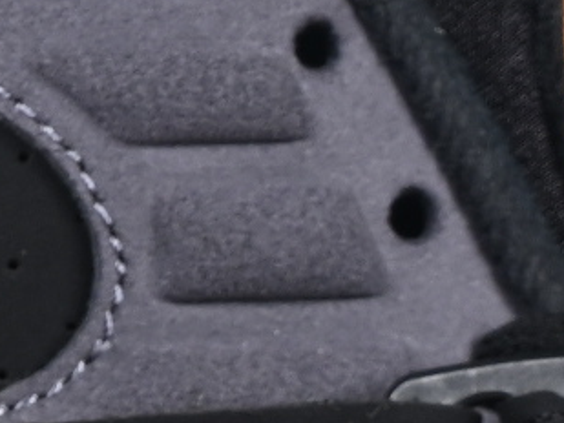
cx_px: 732
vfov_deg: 2.3
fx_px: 10578
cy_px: 983
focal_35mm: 649
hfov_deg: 3.0
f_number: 6.3
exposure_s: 1/60
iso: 160
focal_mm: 50
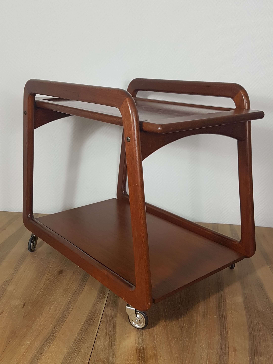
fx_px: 273
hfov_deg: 53.1
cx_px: 136
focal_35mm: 26
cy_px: 182
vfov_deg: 67.3
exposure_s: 1/50
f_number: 1.7
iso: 80
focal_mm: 4.2
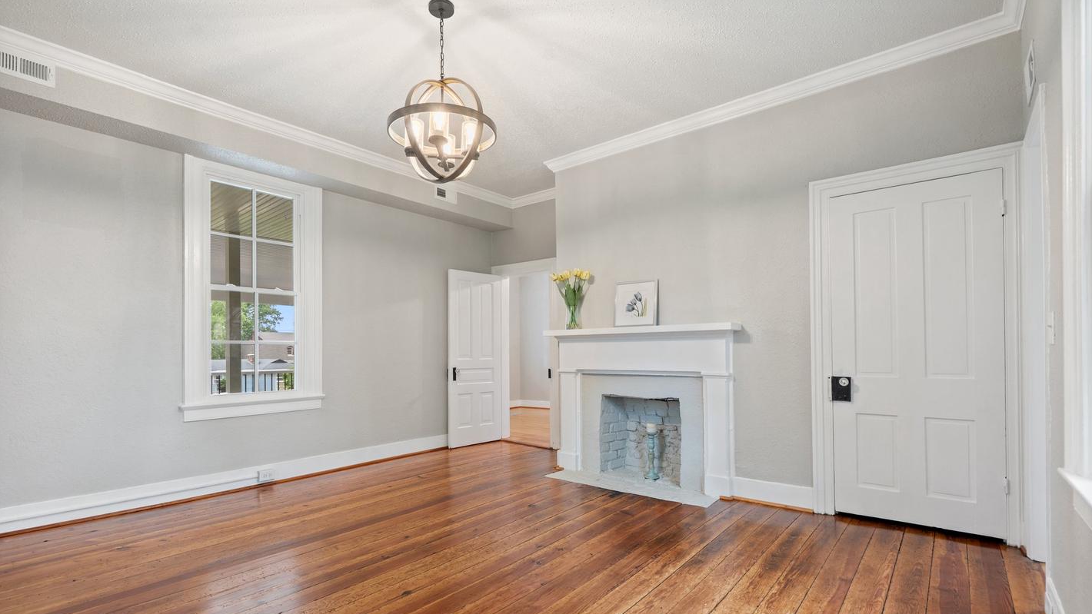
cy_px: 354
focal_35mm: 17
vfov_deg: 63.6
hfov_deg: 95.9
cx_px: 541
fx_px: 492
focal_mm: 16
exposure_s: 1/4
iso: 500
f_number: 8
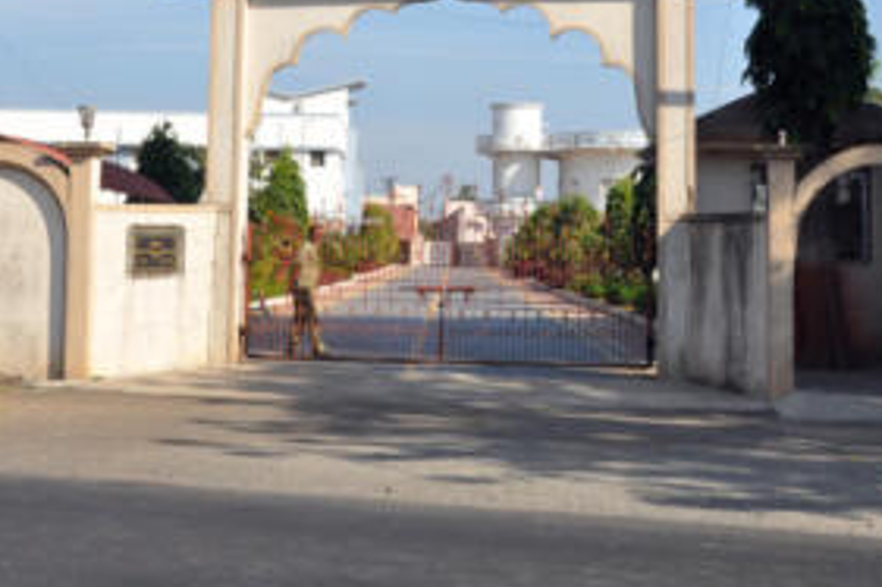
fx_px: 1567
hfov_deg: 31.4
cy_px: 78
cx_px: 405
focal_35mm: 64
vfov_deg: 20.8
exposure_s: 1/320
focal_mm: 24
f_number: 9
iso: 200
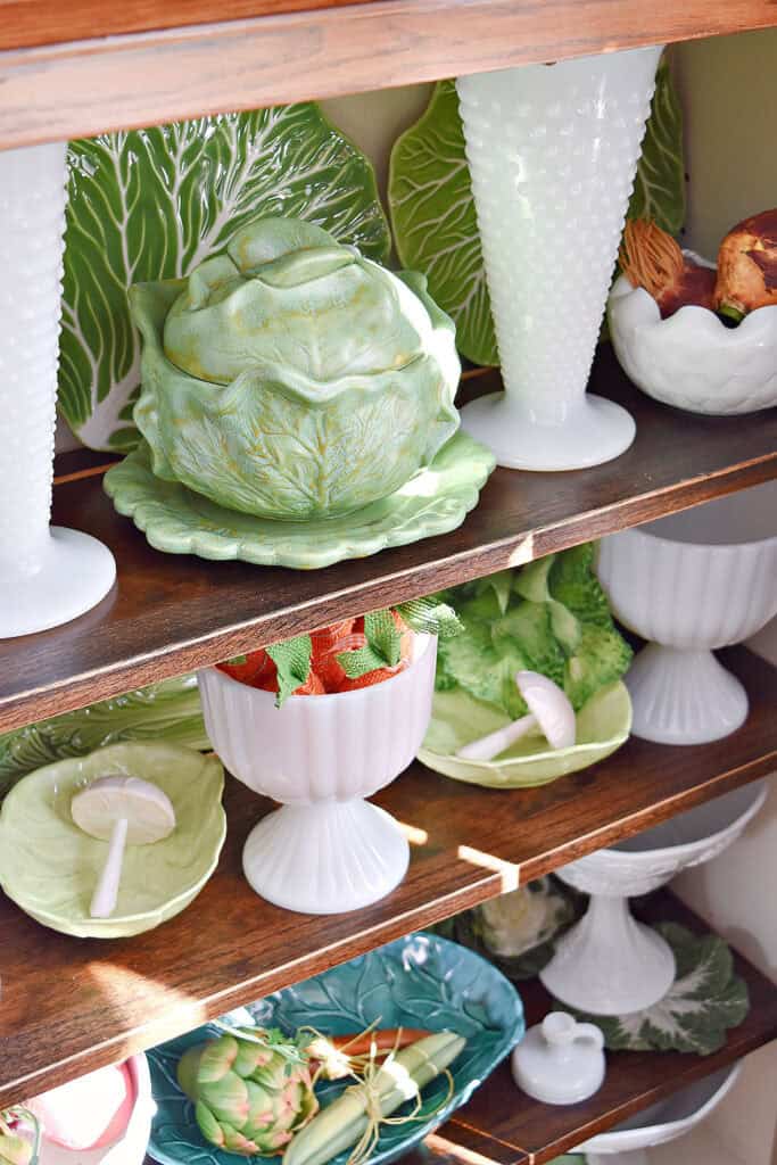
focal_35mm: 48
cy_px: 582
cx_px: 388
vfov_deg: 41.1
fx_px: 1553
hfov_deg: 28.1
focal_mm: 32
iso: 400
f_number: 5.6
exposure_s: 1/125
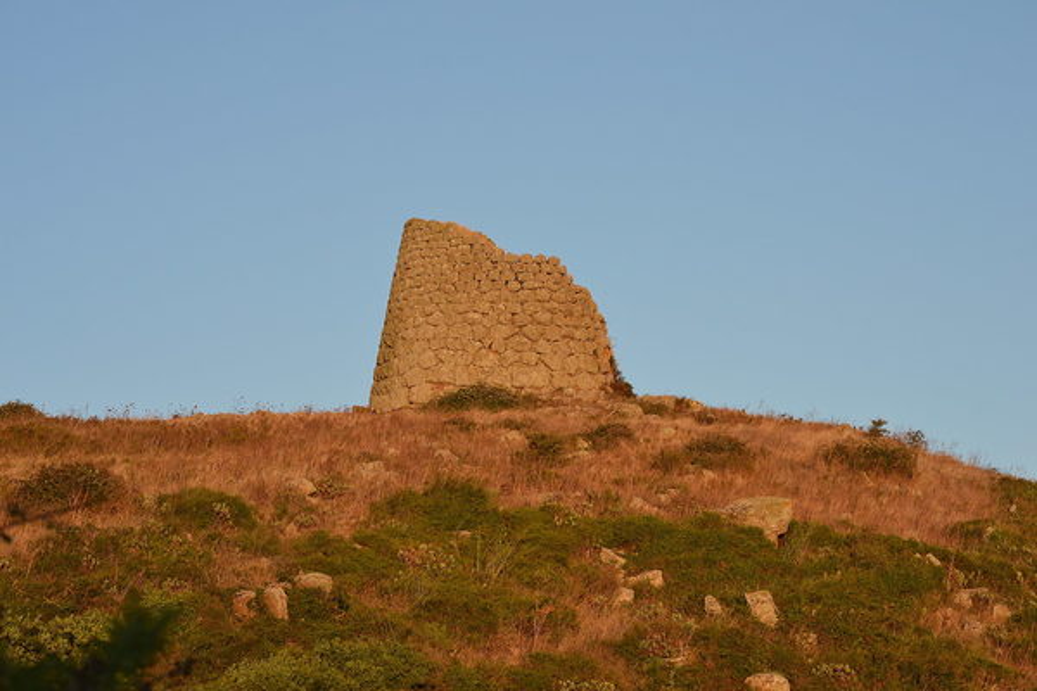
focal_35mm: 128
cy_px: 346
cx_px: 518
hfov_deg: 16.1
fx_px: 3672
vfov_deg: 10.8
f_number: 5.6
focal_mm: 85
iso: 220
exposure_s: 1/500
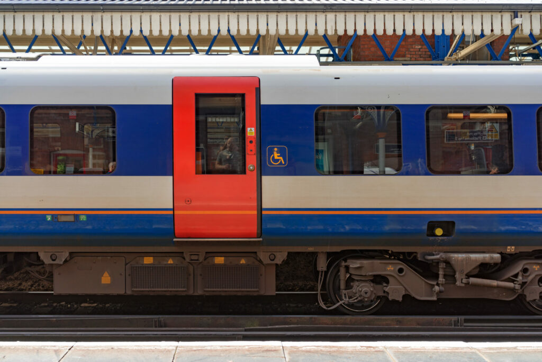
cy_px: 181
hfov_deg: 54.4
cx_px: 271
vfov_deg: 37.9
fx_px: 527
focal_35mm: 35
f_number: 8
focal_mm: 35
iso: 100
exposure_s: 1/100
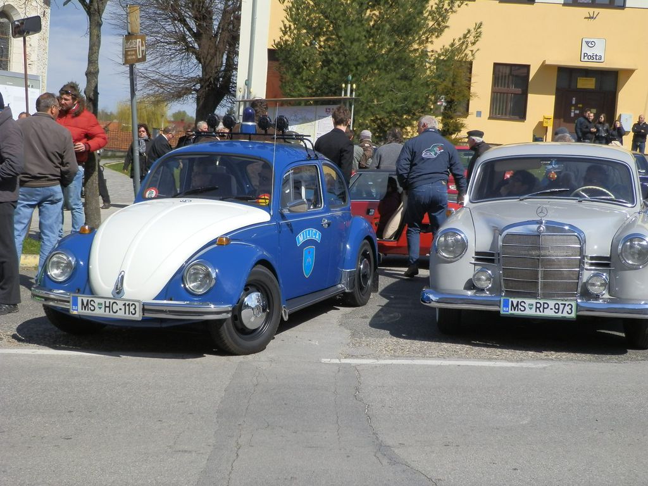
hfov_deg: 36.8
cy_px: 243
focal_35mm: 52
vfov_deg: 28.0
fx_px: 973
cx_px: 324
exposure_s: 1/1000
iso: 80
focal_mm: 9.38
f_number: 3.8
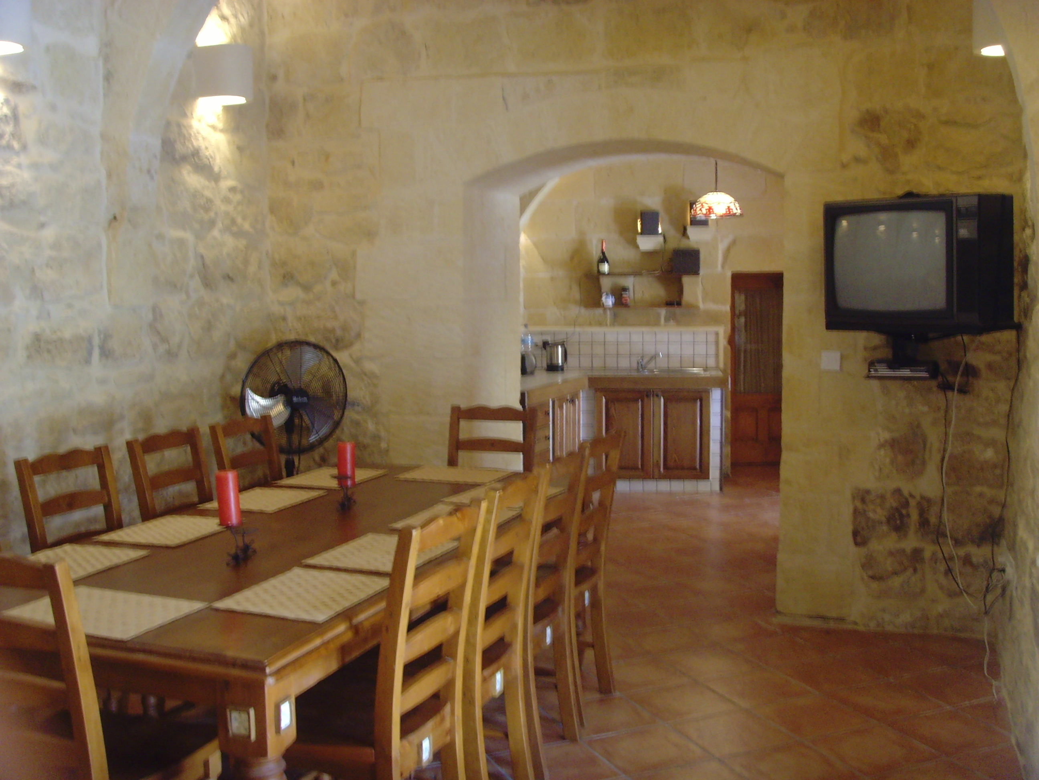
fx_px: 1171
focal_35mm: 39
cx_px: 520
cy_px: 390
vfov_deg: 36.8
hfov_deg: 47.9
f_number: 3.5
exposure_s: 1/8
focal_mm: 6.6
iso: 200
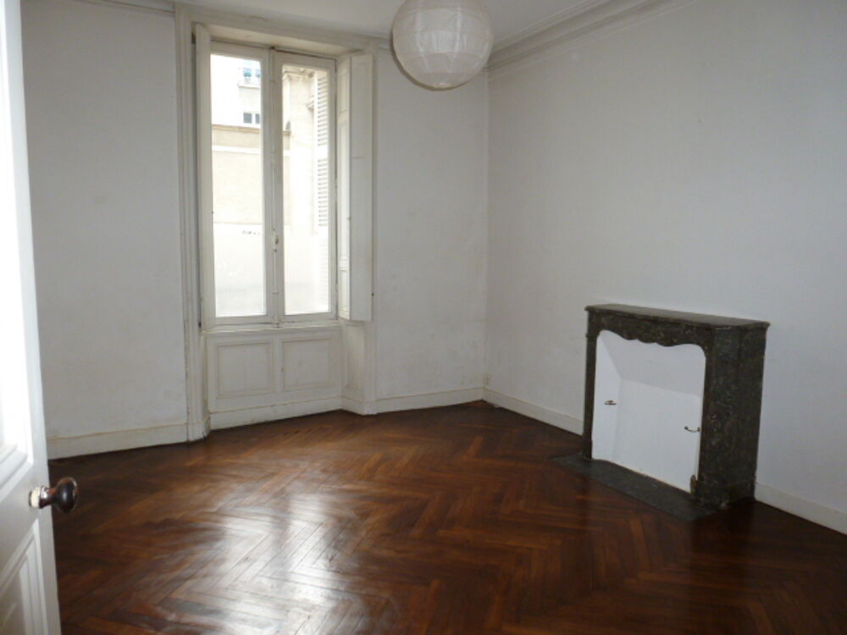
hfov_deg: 71.6
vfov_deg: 56.8
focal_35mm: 24
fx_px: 587
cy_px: 318
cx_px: 424
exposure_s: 1/60
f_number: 3.3
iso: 250
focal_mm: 4.3
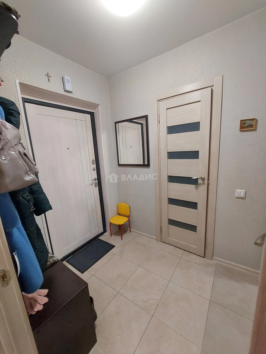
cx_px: 133
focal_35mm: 13
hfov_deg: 89.9
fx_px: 133
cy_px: 177
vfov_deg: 106.2
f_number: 2.2
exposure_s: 1/50
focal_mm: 1.74
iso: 320
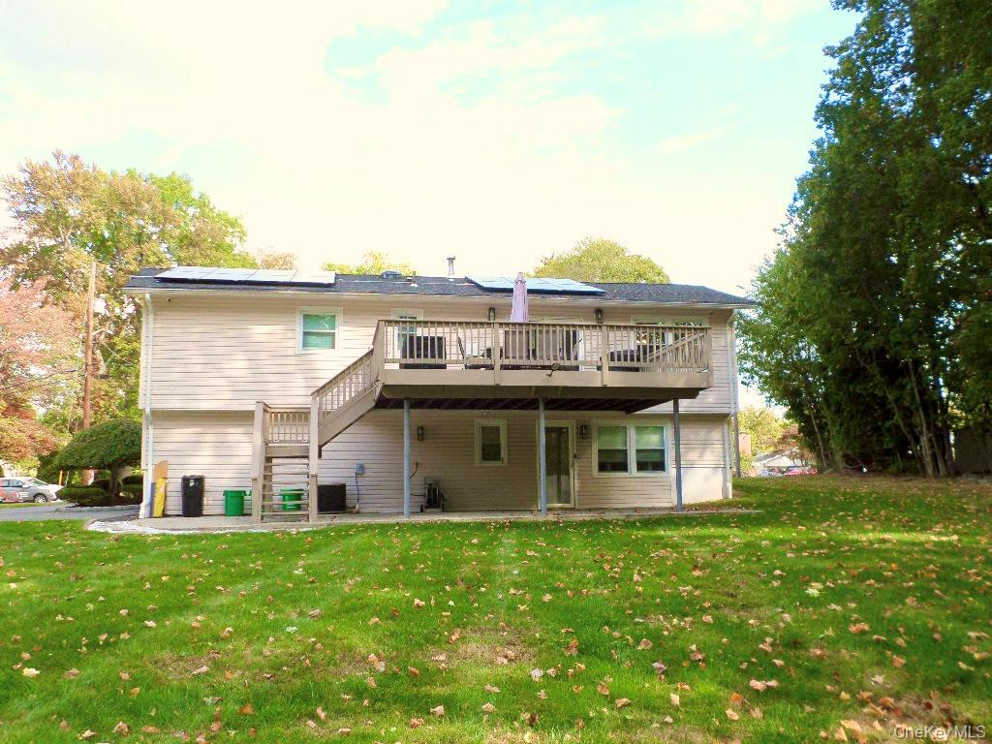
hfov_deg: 60.0
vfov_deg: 46.8
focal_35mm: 30
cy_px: 372
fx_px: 860
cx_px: 496
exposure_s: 1/350
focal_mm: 5.5
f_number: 2.7
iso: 120
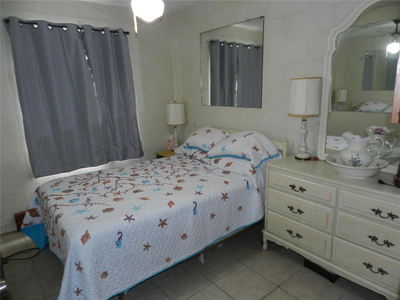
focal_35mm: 23
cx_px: 200
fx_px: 266
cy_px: 150
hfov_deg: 73.9
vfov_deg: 58.9
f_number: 3.4
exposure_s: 1/30
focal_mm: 4
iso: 200
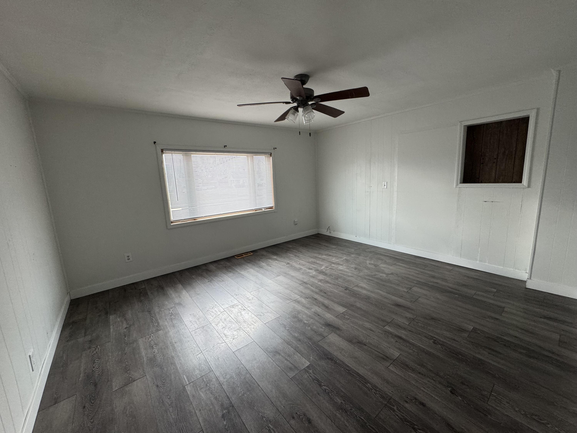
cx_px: 288
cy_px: 216
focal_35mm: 14
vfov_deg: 85.7
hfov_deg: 102.1
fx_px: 233
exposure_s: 1/120
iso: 200
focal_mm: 2.22
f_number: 2.2
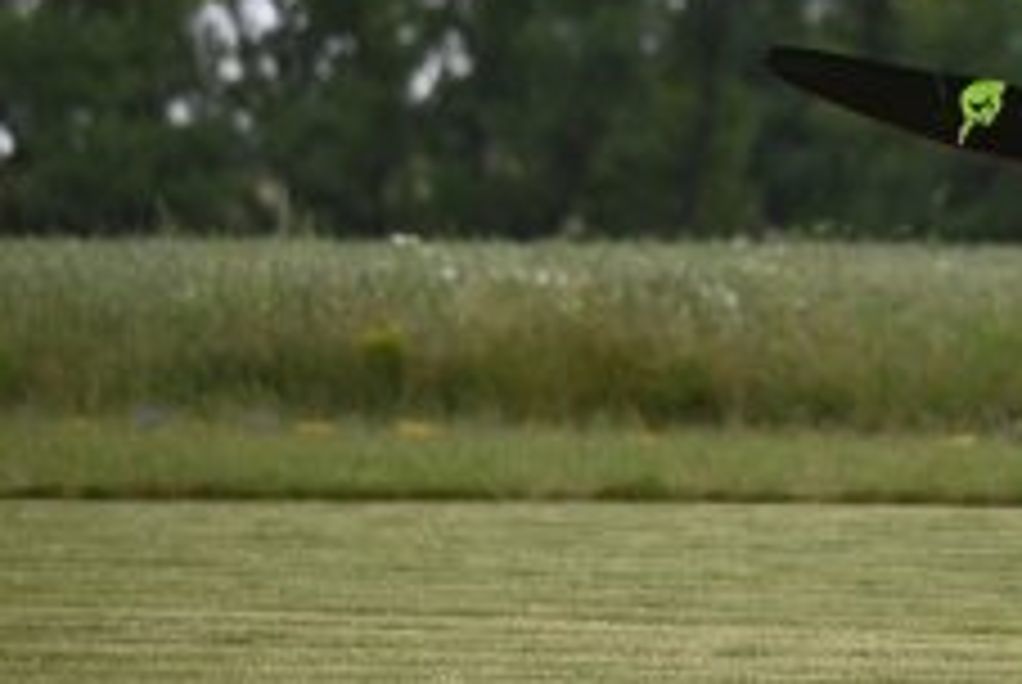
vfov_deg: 2.6
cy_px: 36
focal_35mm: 525
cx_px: 1110
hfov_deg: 3.9
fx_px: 14923
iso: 640
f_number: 5.6
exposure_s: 1/2000
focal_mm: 240
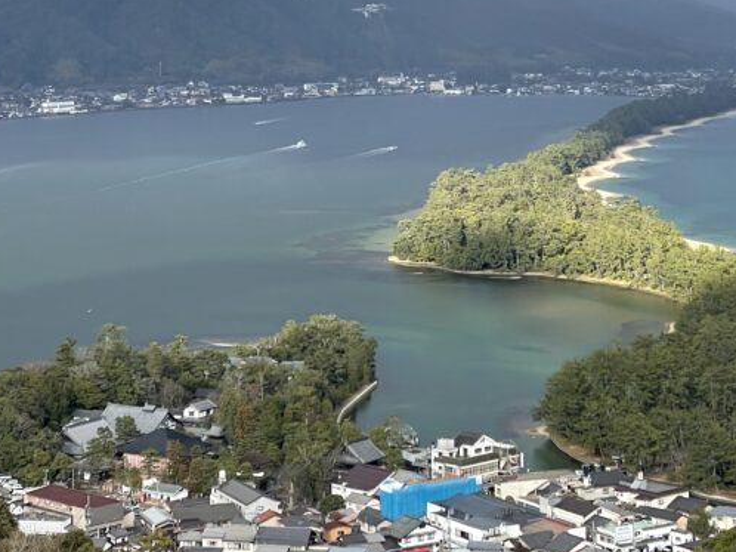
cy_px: -10
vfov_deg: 13.6
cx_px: 338
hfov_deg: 18.4
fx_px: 2274
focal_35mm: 107
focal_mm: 6
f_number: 2
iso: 25
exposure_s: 1/428
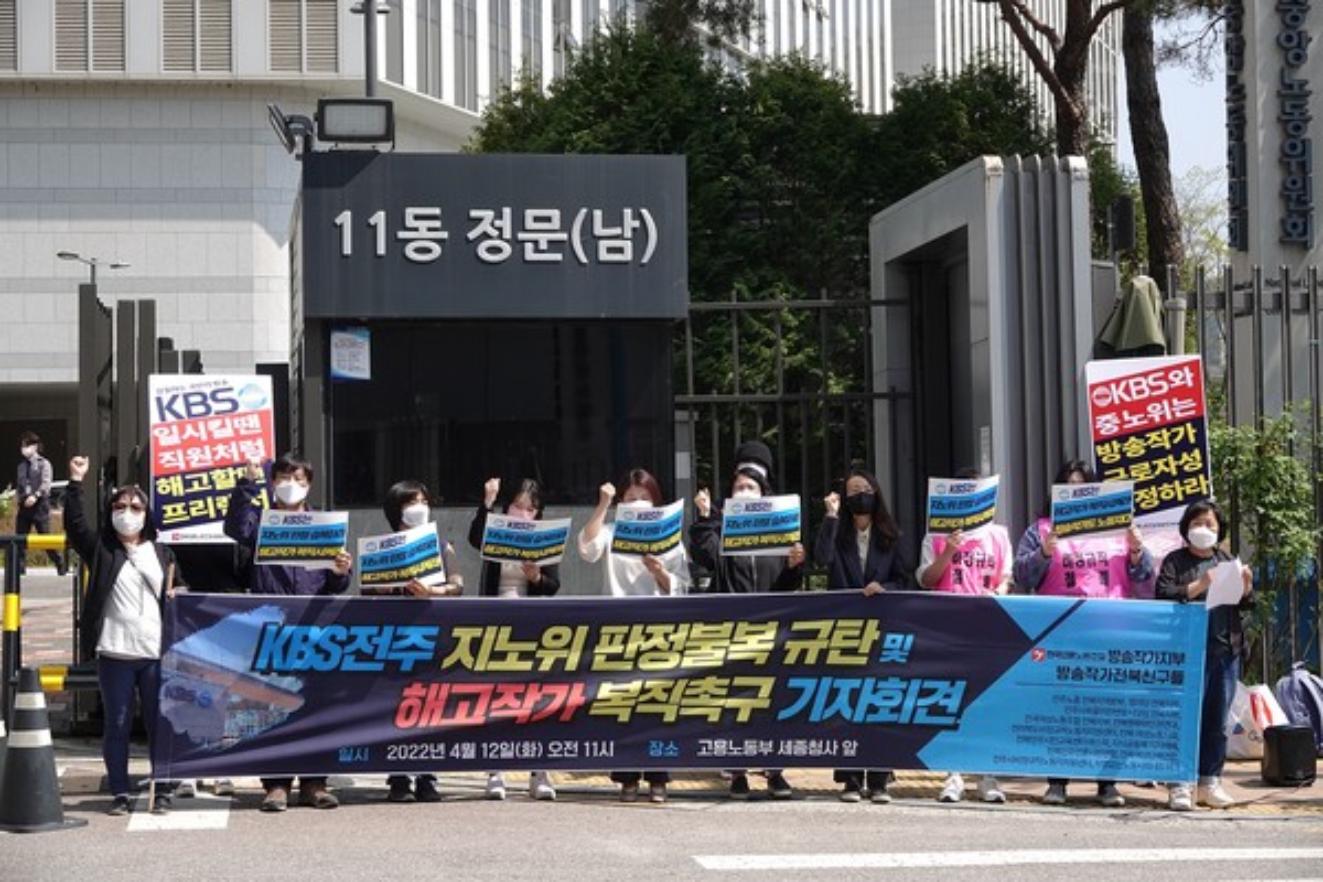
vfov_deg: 17.3
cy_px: 441
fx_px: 2903
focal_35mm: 79
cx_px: 662
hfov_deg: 25.7
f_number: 3.5
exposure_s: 1/500
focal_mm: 28.91
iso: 64
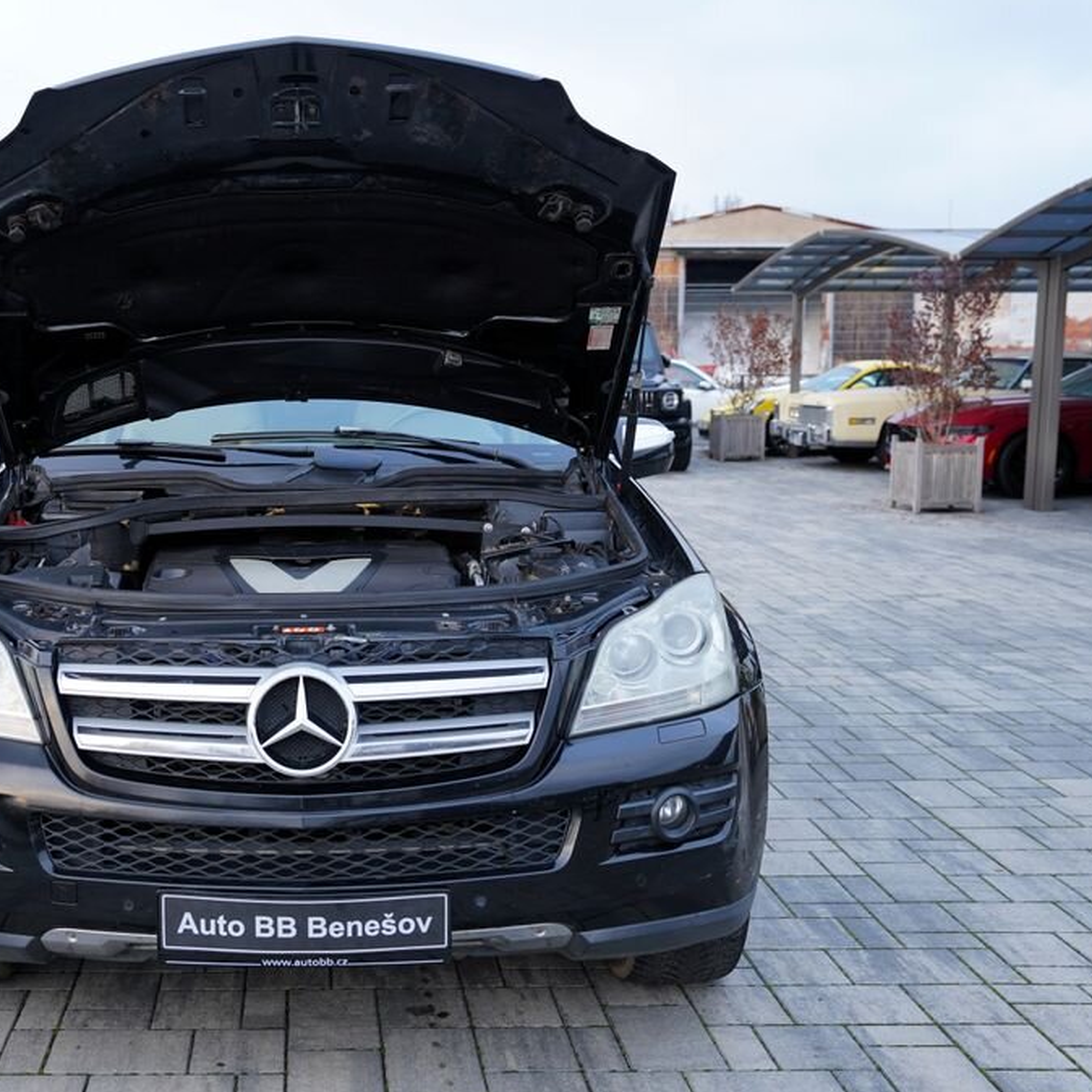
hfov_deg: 40.8
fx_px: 1428
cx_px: 285
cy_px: 544
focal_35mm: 40
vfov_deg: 41.9
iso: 500
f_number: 4
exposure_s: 1/60
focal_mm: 31
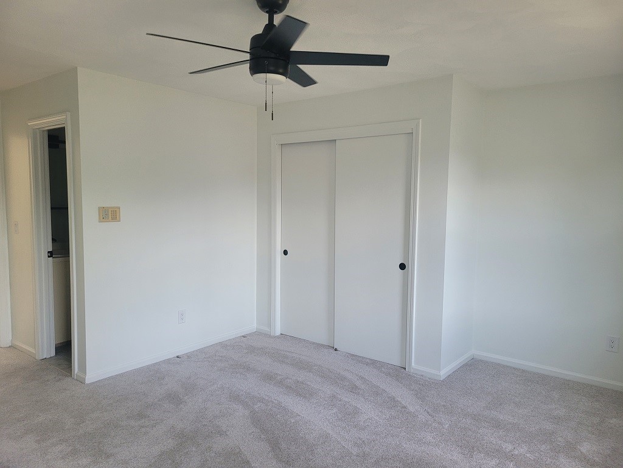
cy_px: 234
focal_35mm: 26
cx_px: 312
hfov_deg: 67.3
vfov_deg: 53.1
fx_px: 468
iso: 160
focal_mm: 5.4
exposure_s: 1/120
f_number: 1.8
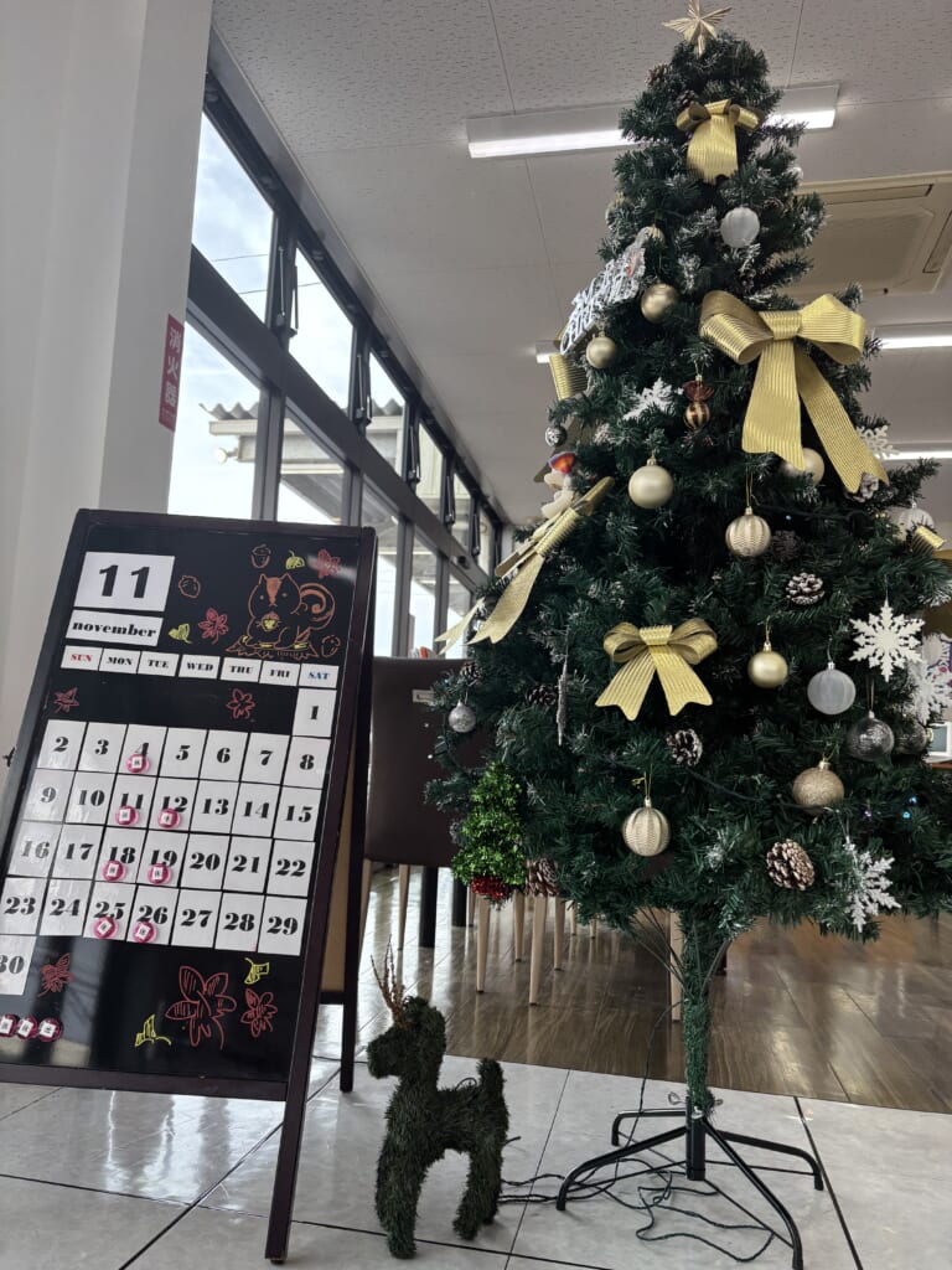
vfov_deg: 67.3
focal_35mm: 26
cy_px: 635
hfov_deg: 53.1
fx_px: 953
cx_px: 476
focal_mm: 5.96
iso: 50
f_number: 1.6
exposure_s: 1/337
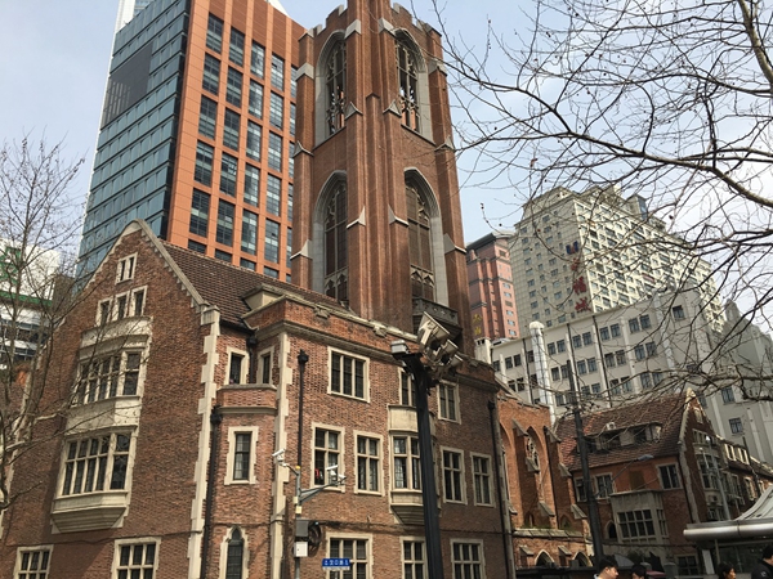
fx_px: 648
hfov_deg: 61.7
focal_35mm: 29
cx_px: 386
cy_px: 290
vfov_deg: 48.2
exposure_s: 1/1603
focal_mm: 4.15
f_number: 2.2
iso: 25
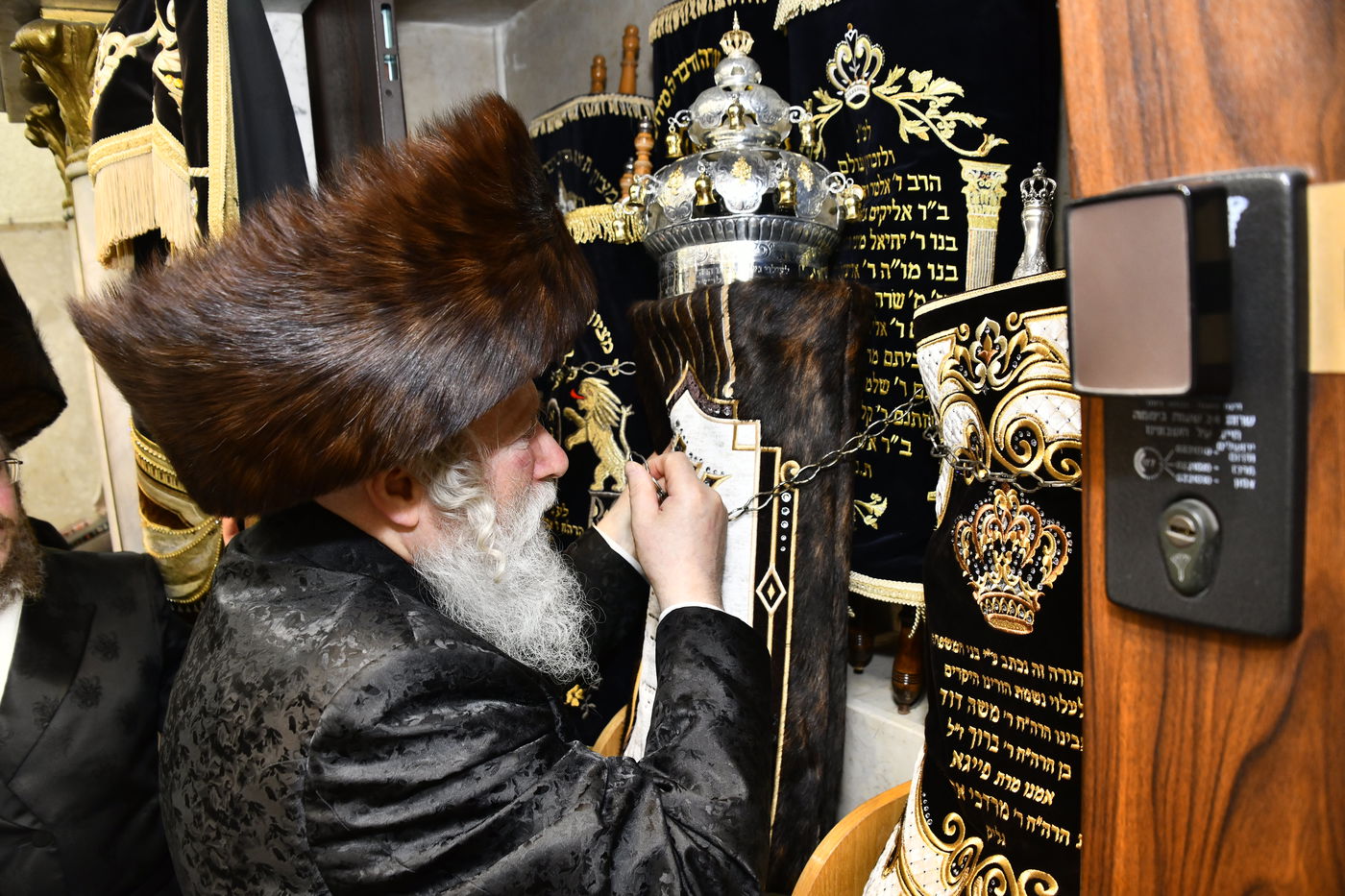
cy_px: 448
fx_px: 1046
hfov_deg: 65.5
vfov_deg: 46.4
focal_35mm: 28
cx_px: 672
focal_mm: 28
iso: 1000
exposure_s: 1/160
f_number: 5.6
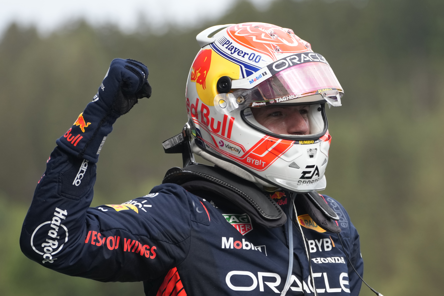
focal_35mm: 200
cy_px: 148
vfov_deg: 6.9
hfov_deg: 10.3
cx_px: 222
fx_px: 2466
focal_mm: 200
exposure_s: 1/1000
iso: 640
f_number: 5.6
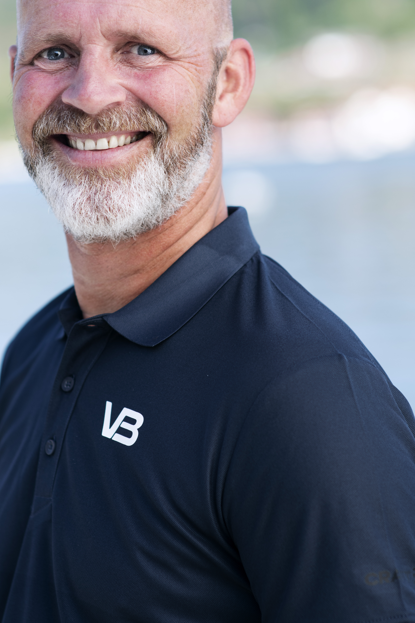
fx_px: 2282
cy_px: 275
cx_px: 157
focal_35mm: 132
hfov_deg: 10.4
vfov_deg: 15.5
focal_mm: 85
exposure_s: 1/800
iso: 100
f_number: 2.5
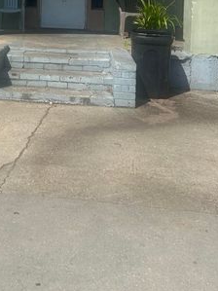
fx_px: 487
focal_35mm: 58
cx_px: 14
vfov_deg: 30.7
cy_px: -4
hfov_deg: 24.4
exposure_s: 1/6211
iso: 50
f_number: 1.5
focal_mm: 5.7
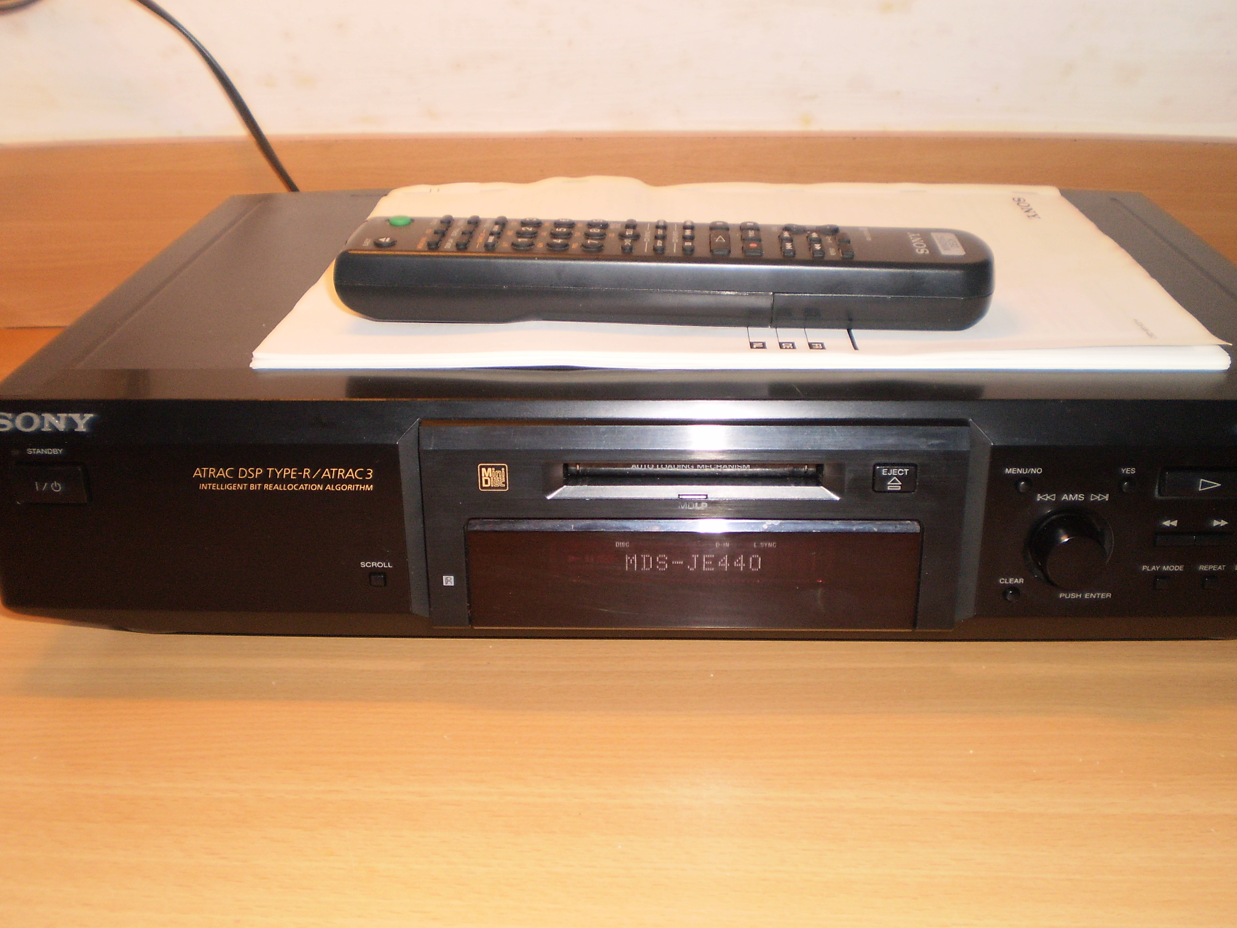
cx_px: 618
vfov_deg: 39.7
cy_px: 464
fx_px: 1286
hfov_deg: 51.4
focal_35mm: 36
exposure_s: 1/30
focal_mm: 6.3
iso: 125
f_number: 3.1
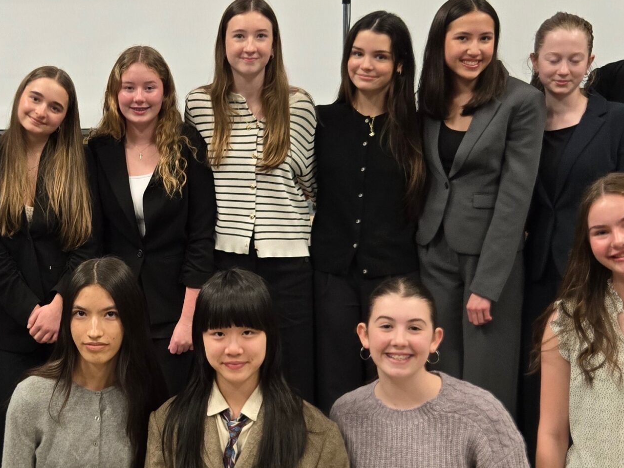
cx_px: 164
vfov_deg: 30.1
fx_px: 847
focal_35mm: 47
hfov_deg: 39.5
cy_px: 376
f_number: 1.8
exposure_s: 1/120
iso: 400
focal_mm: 5.4
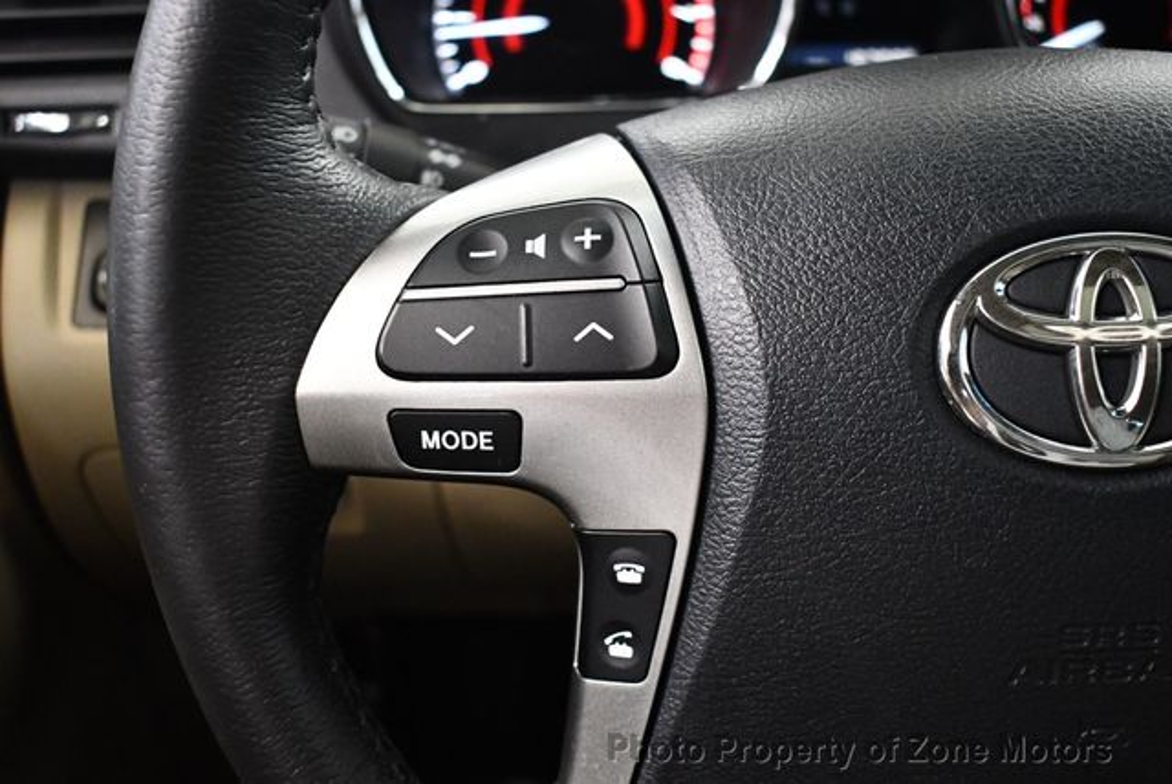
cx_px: 586
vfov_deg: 32.0
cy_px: 392
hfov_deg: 46.4
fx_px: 1369
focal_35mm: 42
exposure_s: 1/80
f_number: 3.8
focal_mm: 21
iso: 3200
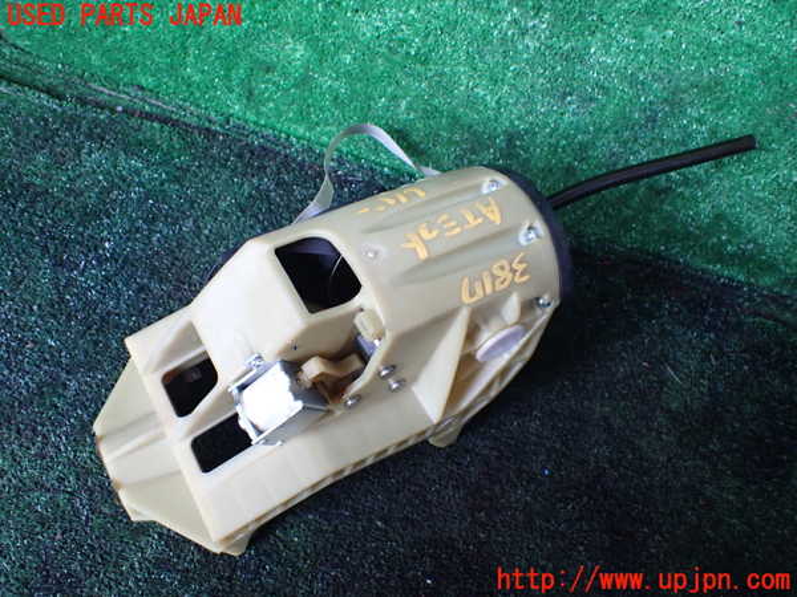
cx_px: 398
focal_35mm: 30
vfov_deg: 46.8
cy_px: 298
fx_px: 691
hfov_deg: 60.0
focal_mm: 5.4
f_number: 2.3
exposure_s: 1/60
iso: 800
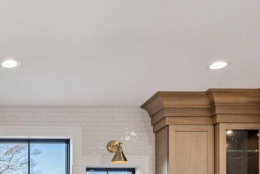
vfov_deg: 20.2
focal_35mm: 60
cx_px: -15
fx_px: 434
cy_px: 242
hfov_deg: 30.4
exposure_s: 1/200
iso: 400
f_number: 7.1
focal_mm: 18
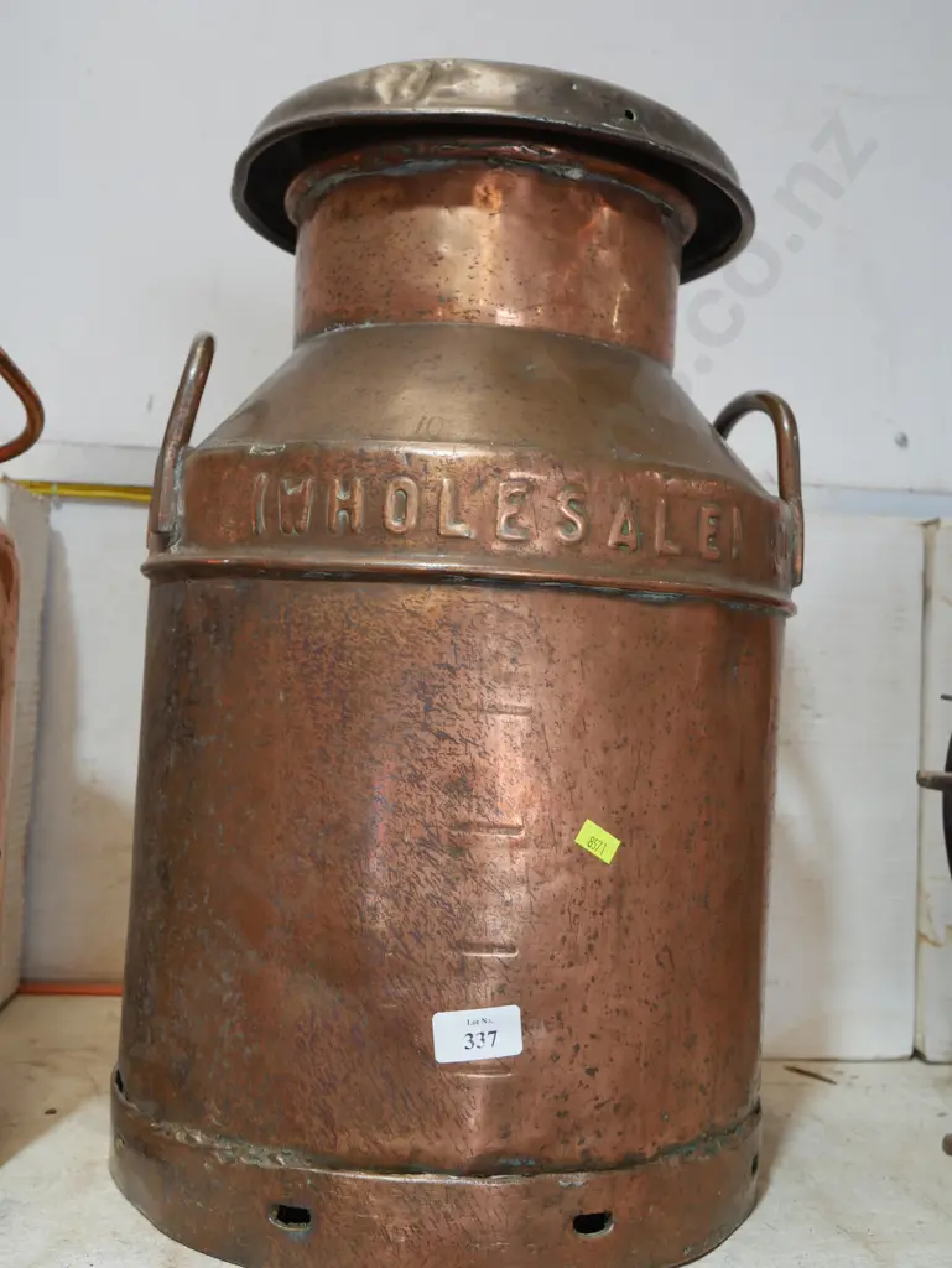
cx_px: 476
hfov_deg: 36.0
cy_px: 634
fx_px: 1466
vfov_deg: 46.8
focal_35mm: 40
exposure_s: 1/60
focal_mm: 20
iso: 500
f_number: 4.5
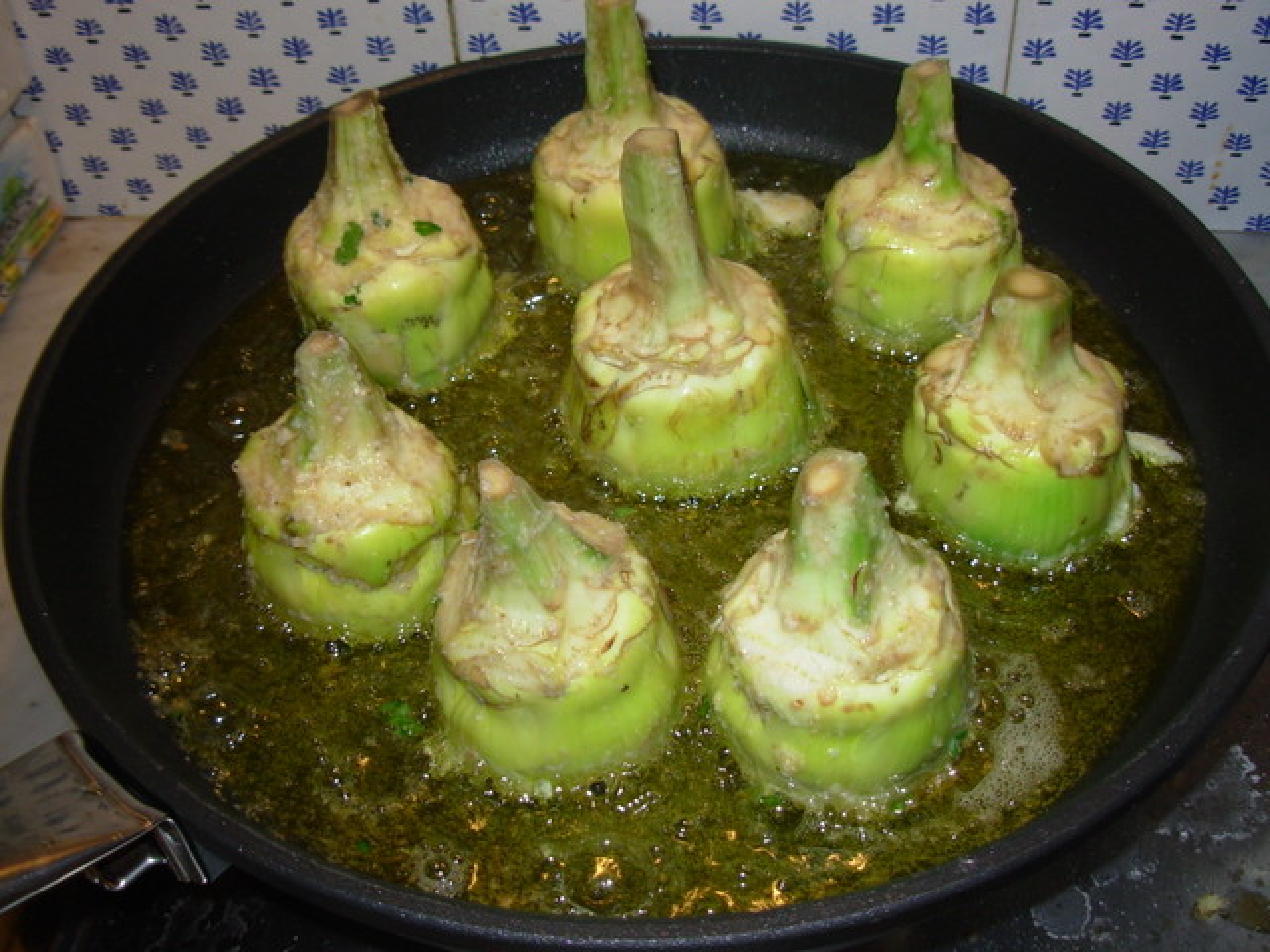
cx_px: 635
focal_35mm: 38
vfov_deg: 37.7
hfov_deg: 49.0
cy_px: 476
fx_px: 1394
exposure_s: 1/32
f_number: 2.9
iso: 50
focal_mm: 6.3
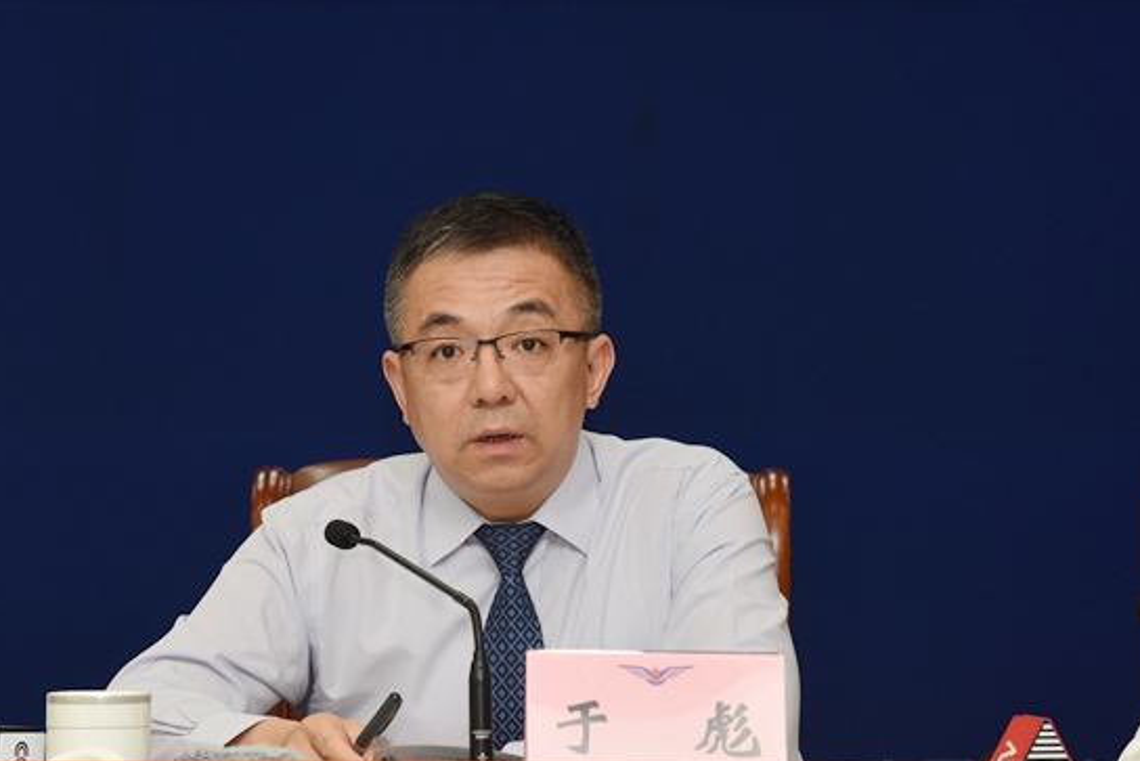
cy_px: 415
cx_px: 551
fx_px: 5765
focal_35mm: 182
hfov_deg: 11.3
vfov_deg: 7.5
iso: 1250
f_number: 8
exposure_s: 1/60
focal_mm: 165
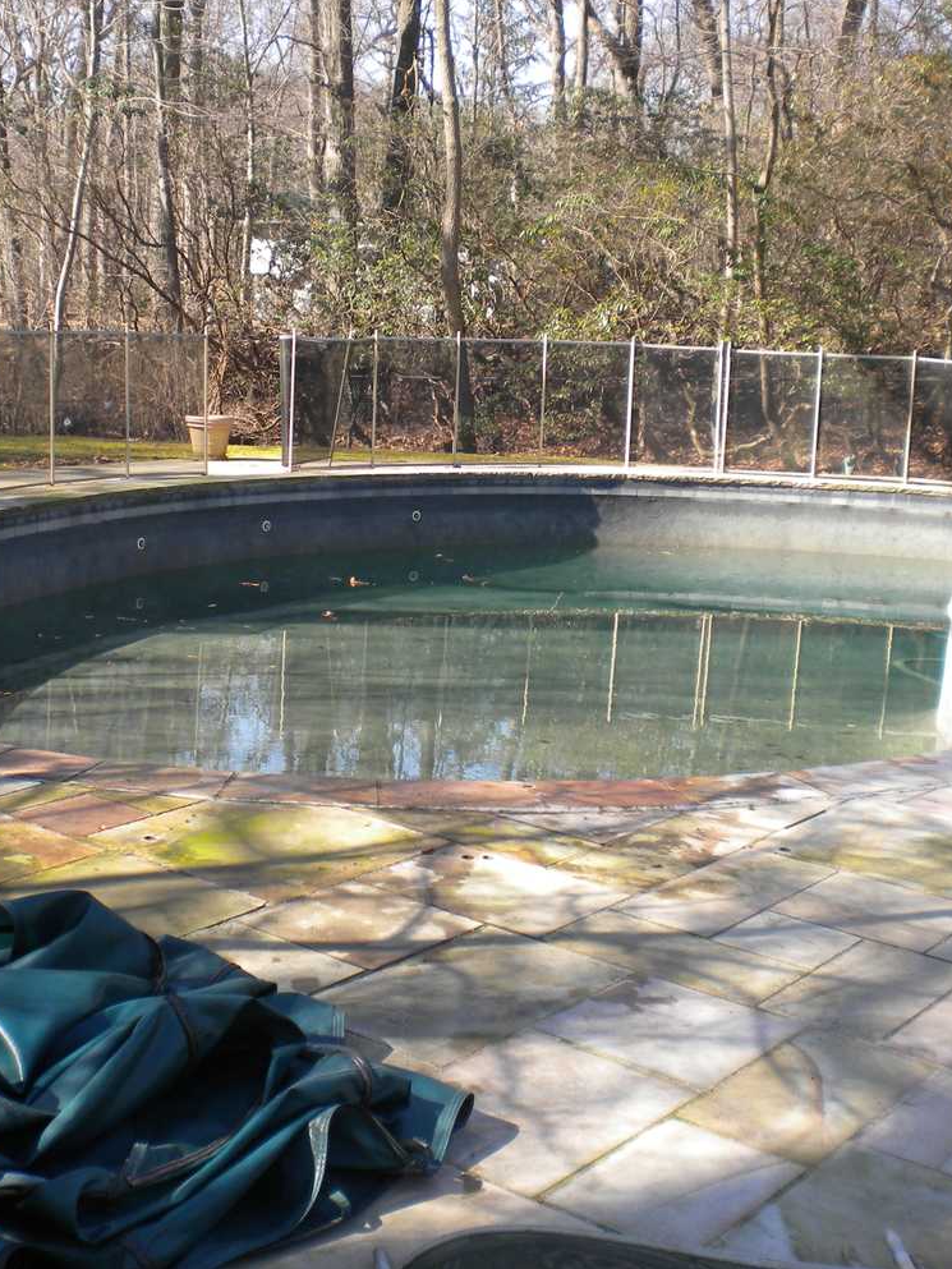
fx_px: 1723
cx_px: 385
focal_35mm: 47
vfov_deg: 40.4
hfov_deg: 30.8
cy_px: 633
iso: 80
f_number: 4.6
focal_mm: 6.3
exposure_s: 1/133
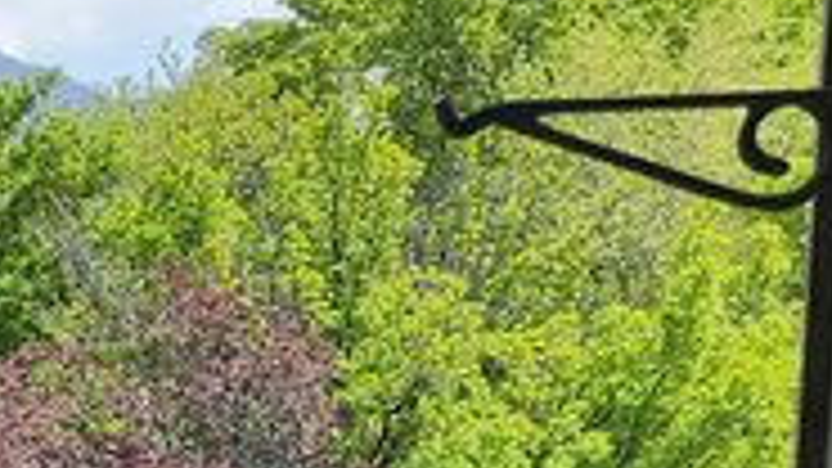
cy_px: 720
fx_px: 3066
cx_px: -904
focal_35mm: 139
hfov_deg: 13.1
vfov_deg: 8.5
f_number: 1.8
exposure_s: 1/621
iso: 12
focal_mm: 6.4
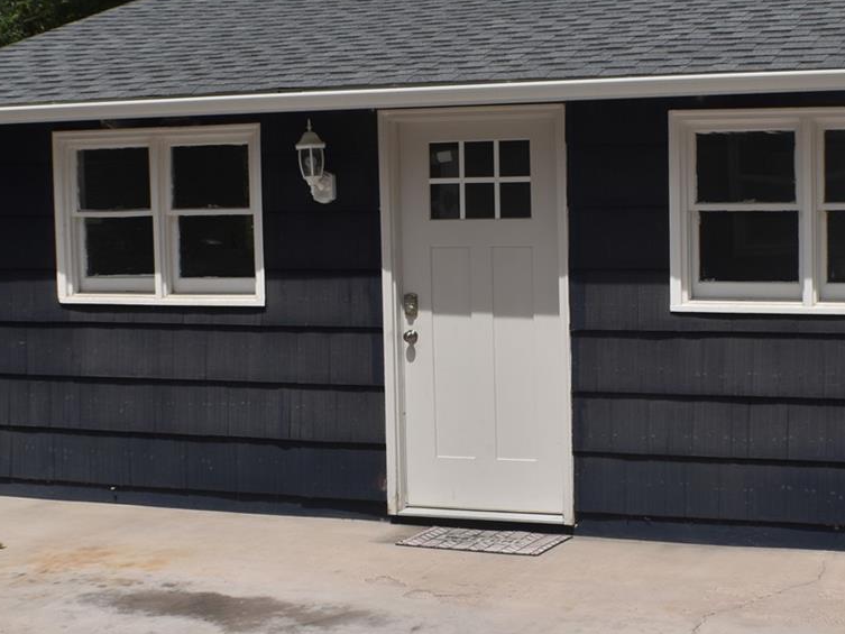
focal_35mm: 95
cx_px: 512
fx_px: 2320
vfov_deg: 15.6
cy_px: 318
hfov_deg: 20.6
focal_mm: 31
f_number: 11
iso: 100
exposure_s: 1/200
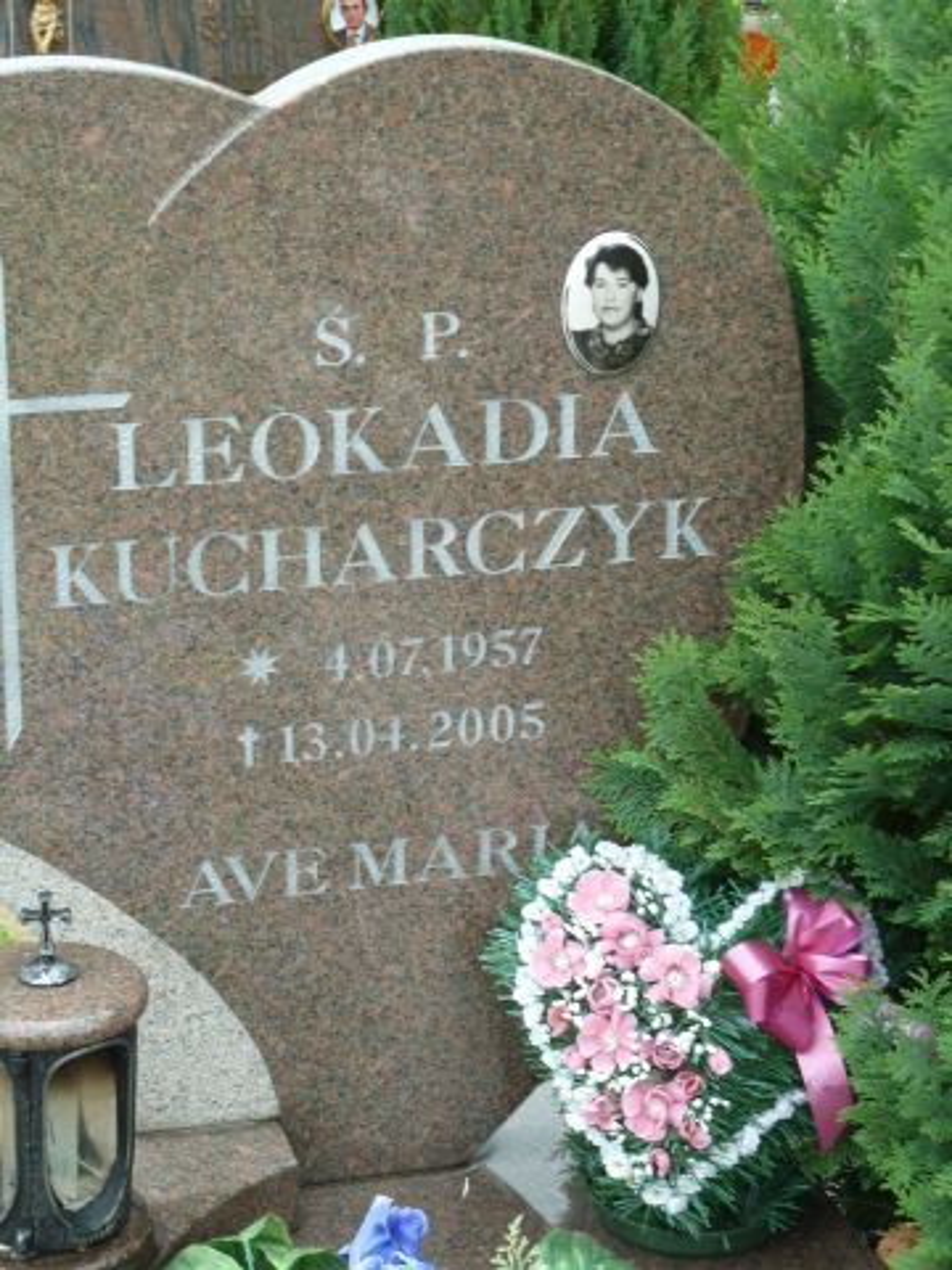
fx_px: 3044
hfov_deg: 17.8
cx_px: 476
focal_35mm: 83
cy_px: 635
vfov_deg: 23.6
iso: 100
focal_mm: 13.7
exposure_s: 1/40
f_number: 4.2
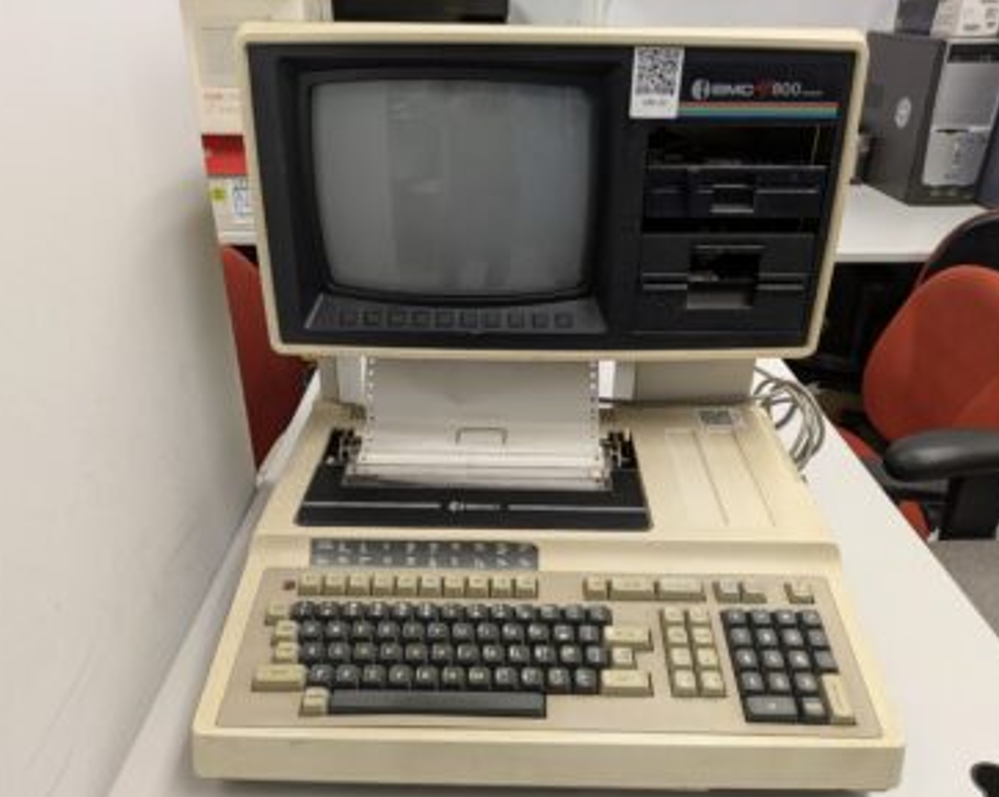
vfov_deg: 53.1
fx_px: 798
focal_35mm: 27
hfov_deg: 64.1
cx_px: 511
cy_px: 411
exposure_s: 1/40
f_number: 1.89
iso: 129
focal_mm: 5.43
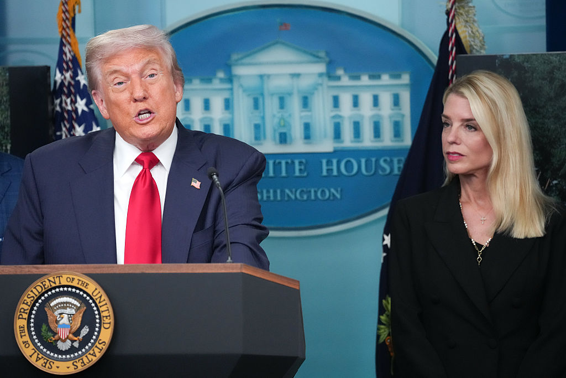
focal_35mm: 253
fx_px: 3978
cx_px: 283
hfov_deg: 8.1
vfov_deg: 5.4
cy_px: 189
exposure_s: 1/400
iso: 4000
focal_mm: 253
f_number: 5.6
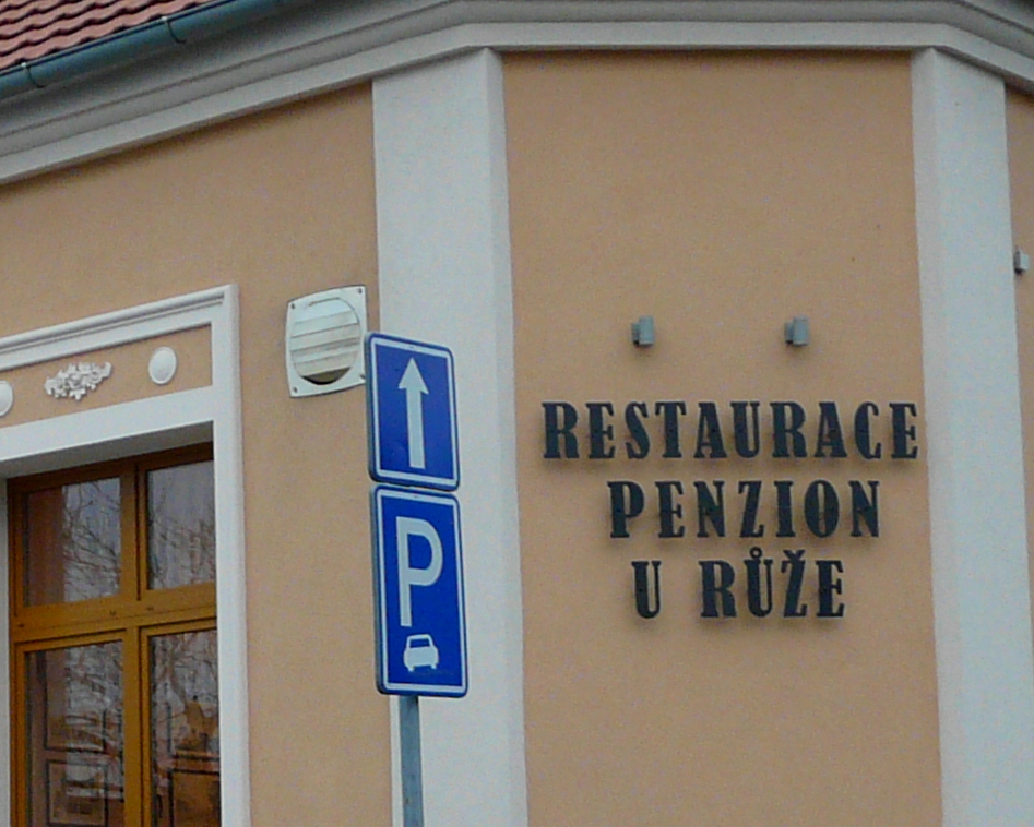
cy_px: 672
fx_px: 2908
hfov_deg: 19.7
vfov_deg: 16.1
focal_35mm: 95
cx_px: 80
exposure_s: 1/30
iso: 125
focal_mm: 4.6
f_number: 2.8
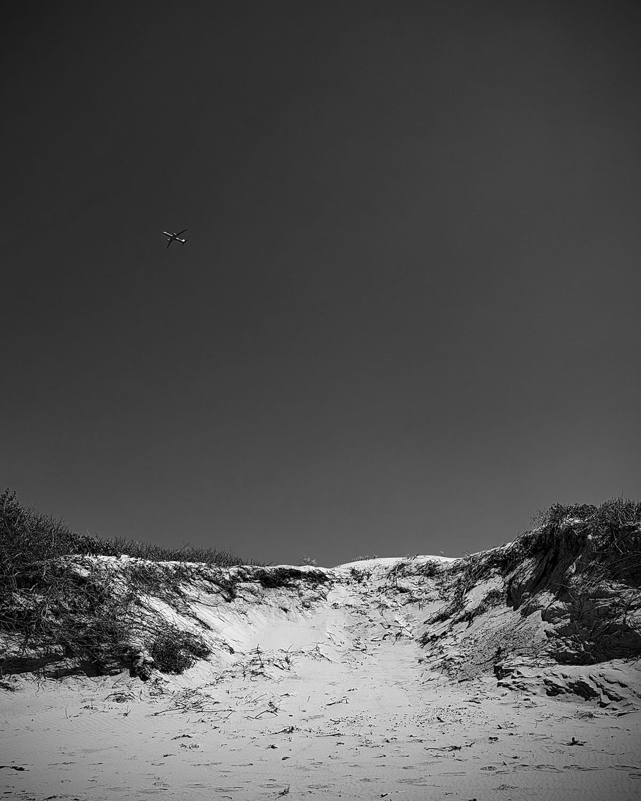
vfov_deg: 33.5
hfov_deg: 27.1
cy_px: 349
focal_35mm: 56
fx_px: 1328
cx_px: 287
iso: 80
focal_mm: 6.76
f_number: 1.78
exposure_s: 1/11364
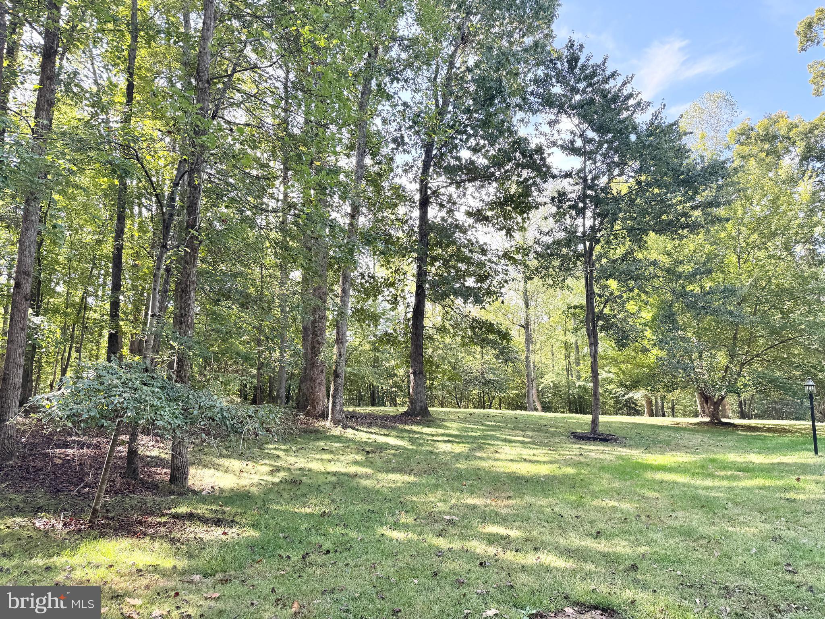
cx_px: 412
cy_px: 310
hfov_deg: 71.6
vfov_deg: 56.8
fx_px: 572
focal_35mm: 24
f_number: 1.78
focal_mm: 6.76
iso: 80
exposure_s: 1/312
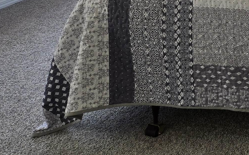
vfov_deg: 15.3
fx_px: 509
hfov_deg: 23.4
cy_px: -115
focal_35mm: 75
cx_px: 345
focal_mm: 5.4
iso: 40
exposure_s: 1/120
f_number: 1.8
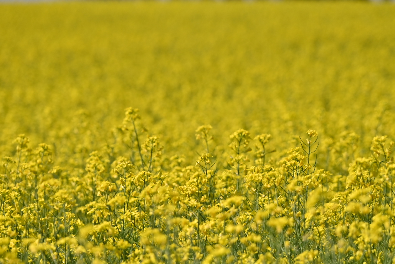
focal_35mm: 189
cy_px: 171
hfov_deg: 10.9
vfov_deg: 7.3
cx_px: 211
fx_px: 2074
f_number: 4
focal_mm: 120
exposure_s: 1/8000
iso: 250
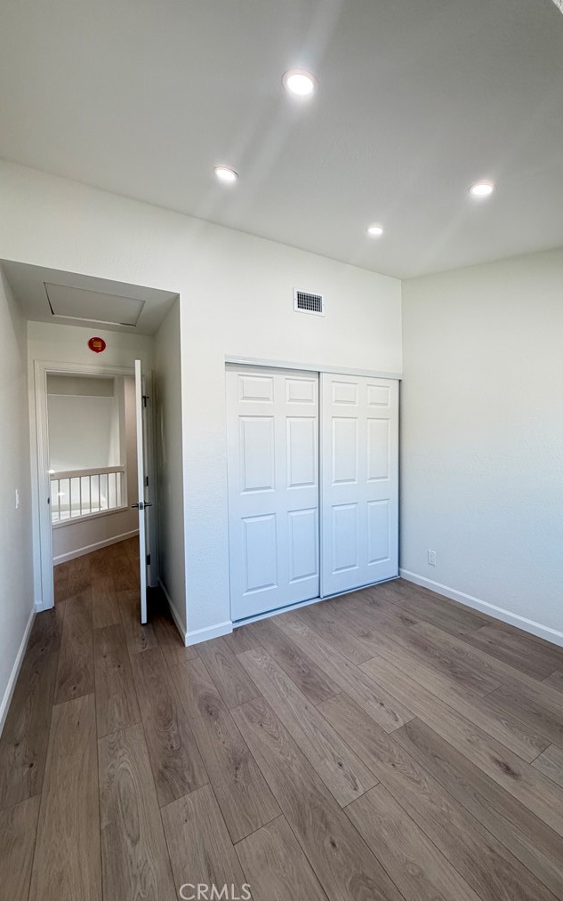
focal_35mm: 15
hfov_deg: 74.4
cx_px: 322
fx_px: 368
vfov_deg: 101.5
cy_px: 449
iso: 250
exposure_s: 1/120
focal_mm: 2.22
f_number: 2.2
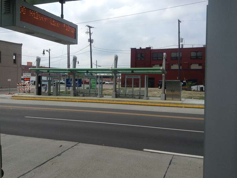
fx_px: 253
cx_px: 108
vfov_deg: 38.6
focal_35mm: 37
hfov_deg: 50.1
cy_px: 84
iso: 32
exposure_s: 1/1869
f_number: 2.4
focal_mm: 3.3
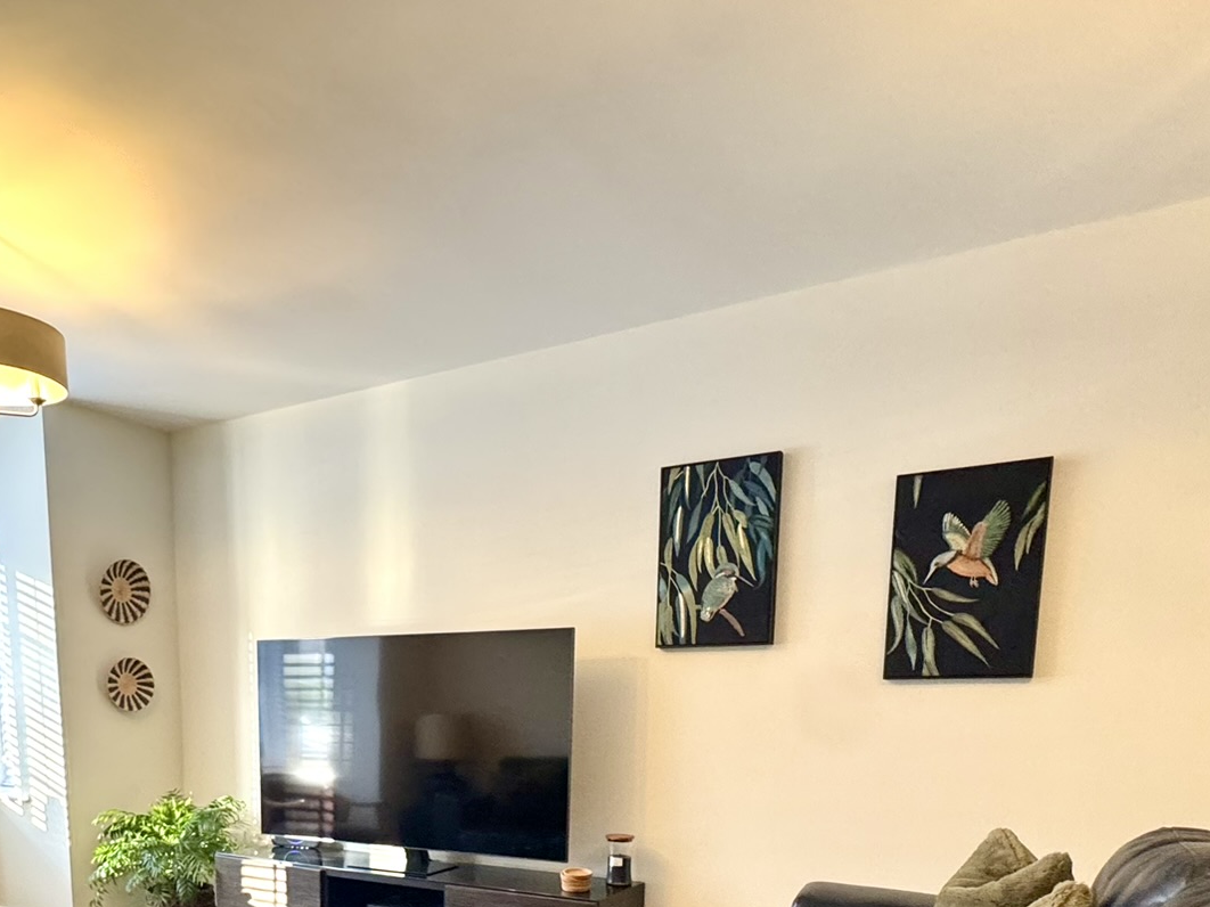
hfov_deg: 64.5
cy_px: 866
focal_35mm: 27
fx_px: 944
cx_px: 464
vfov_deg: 45.0
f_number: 2.2
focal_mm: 2.22
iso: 250
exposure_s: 1/50
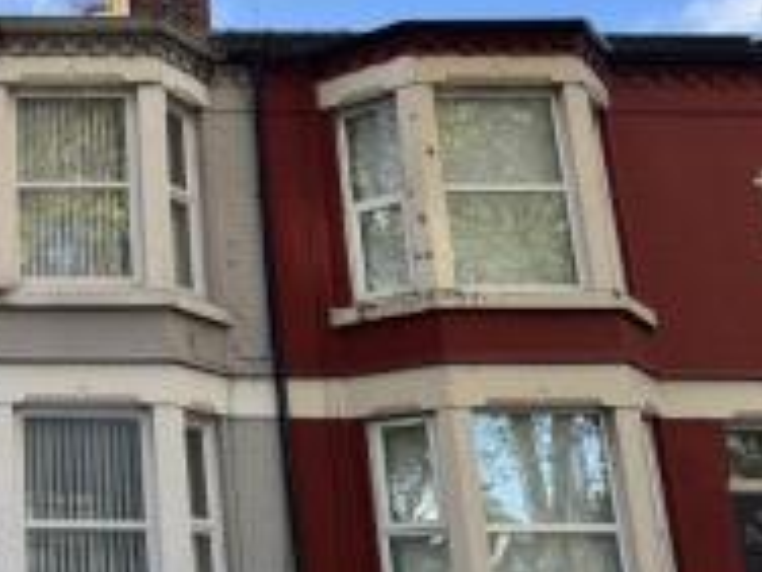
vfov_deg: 27.0
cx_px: -83
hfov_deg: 31.4
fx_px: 1189
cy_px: 290
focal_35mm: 54
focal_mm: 6.76
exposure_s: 1/1042
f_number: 1.78
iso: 80
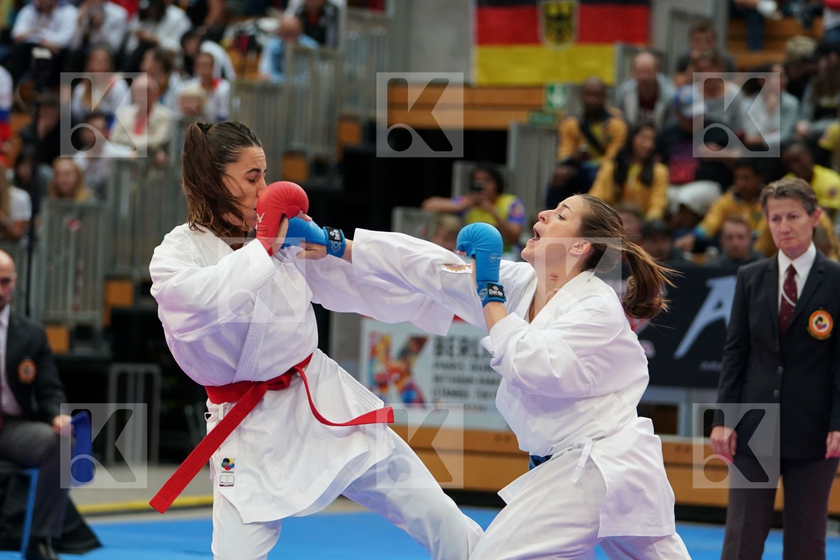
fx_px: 3640
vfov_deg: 8.8
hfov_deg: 13.2
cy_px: 280
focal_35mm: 156
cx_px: 420
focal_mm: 104
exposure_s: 1/1000
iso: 2000
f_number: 2.8
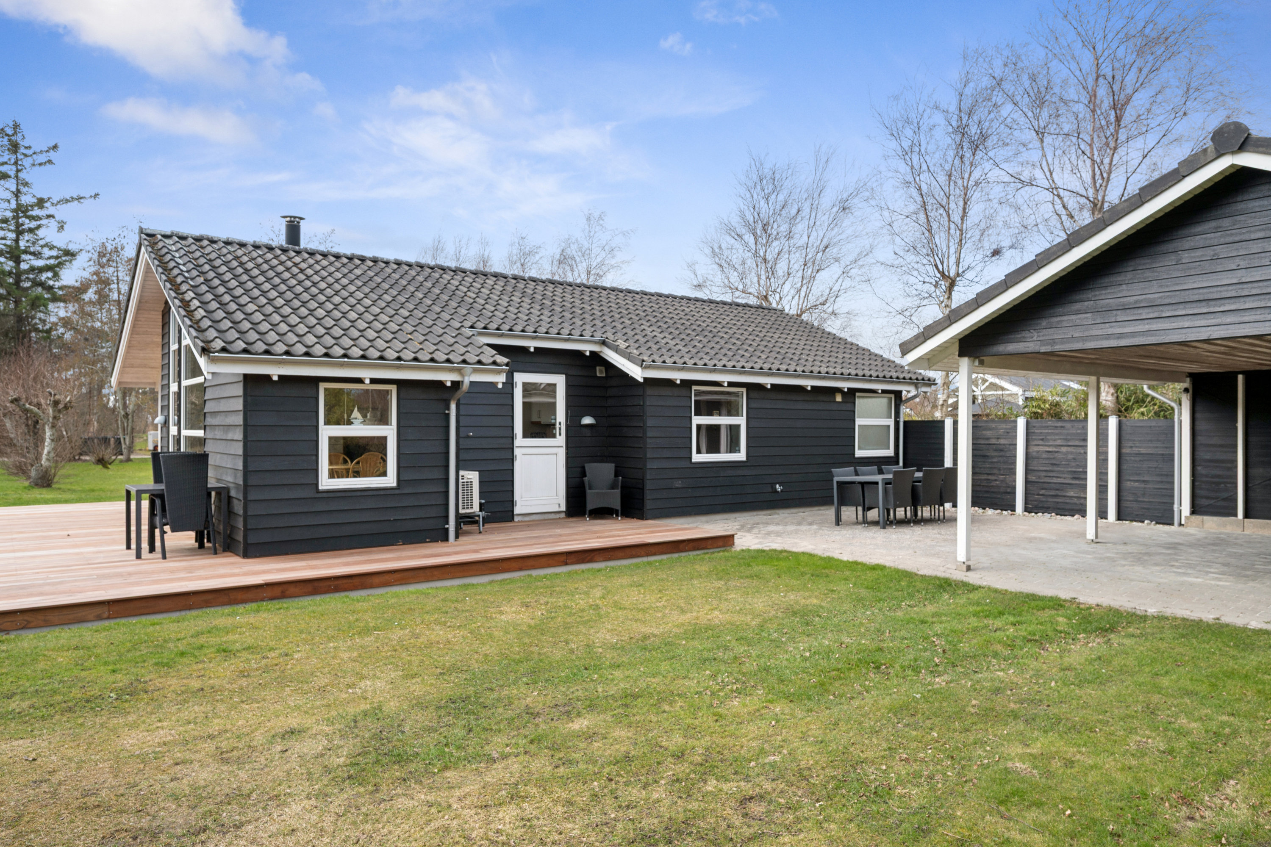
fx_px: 794
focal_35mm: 22
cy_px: 424
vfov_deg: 56.1
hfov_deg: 77.3
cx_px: 636
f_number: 8
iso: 200
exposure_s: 1/250
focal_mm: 22.5
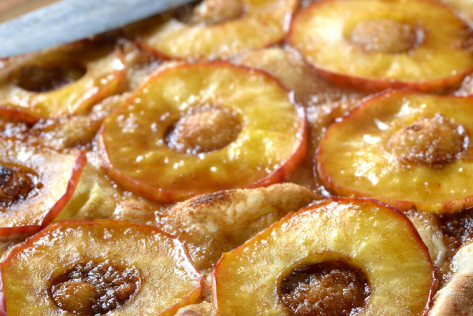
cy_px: 128
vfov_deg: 10.6
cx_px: 306
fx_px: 1709
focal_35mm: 130
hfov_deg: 15.7
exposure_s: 1/160
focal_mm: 60
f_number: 8
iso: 100
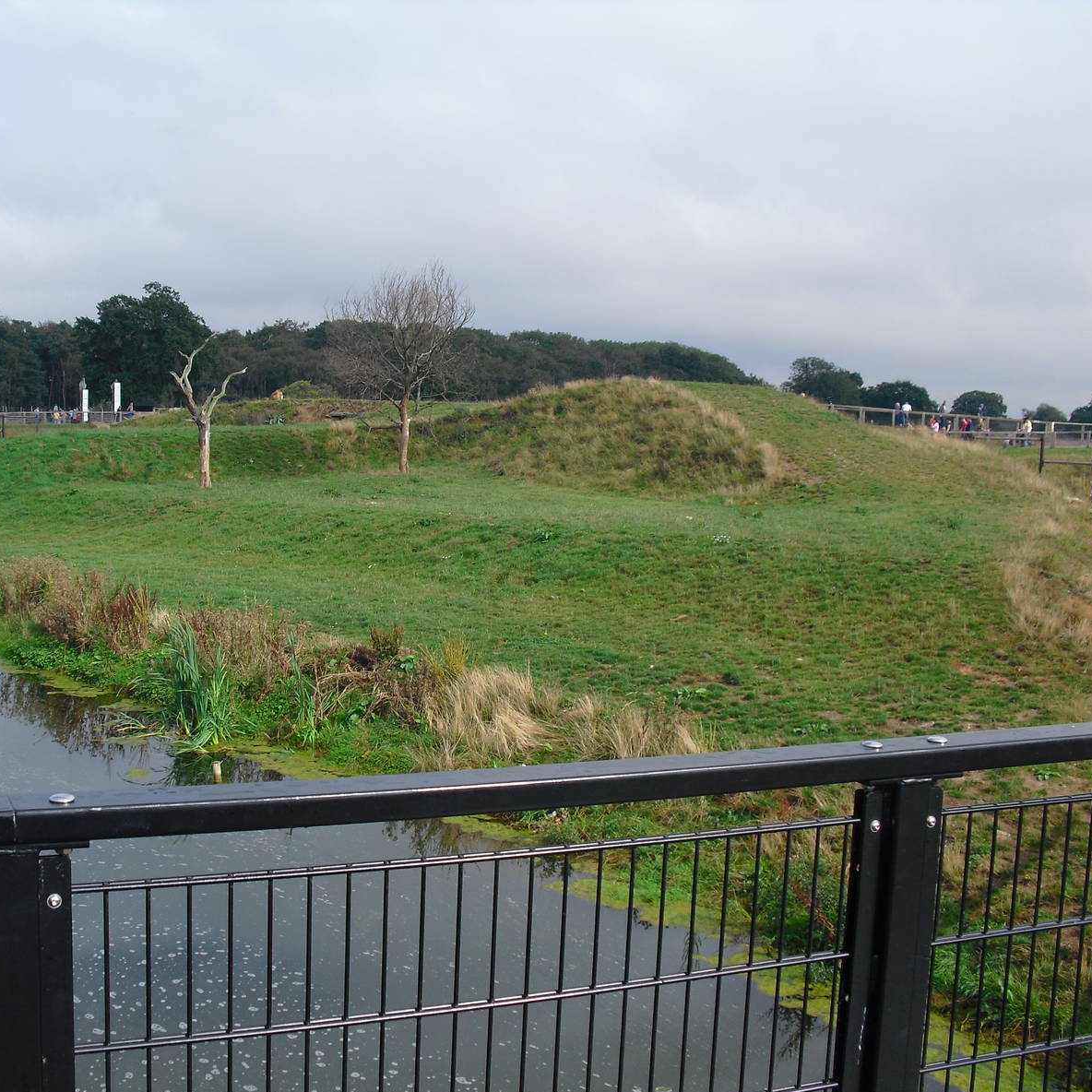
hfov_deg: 38.7
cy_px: 552
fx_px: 1535
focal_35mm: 43
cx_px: 360
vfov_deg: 39.2
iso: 64
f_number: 7.8
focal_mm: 6.3
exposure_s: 1/125
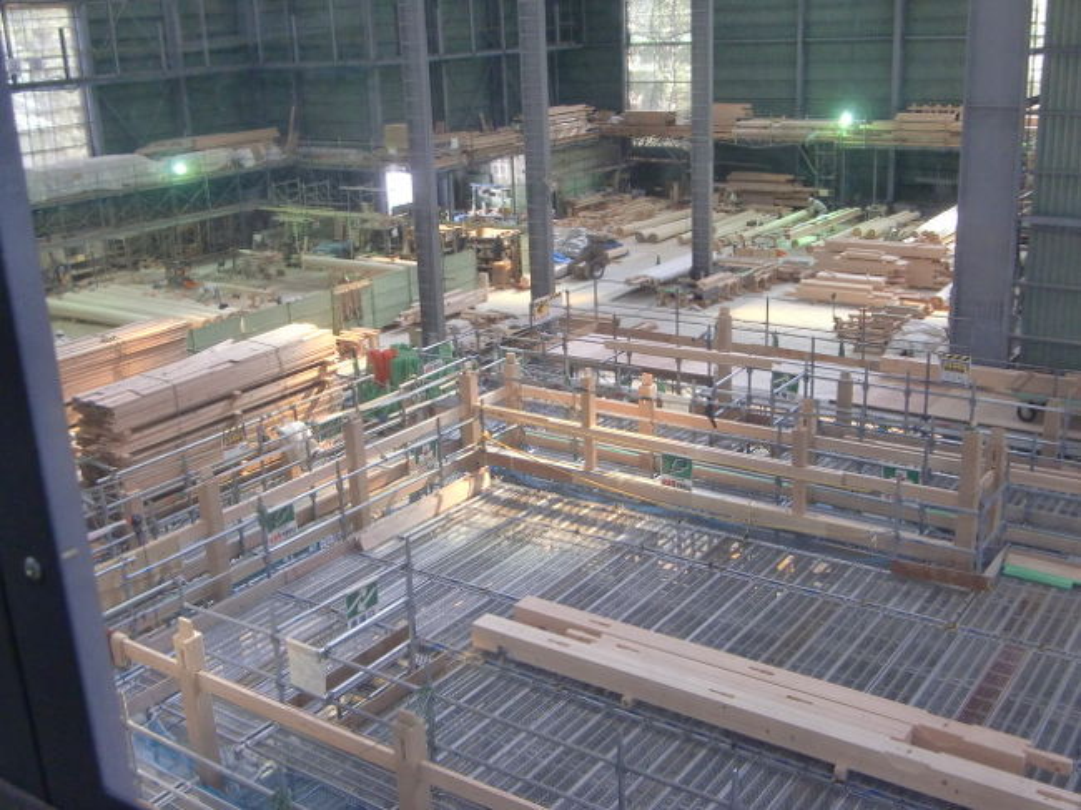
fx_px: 1217
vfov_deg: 36.8
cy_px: 405
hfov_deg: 47.9
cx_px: 540
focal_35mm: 39
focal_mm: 6.9
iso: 320
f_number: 3
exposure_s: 1/60
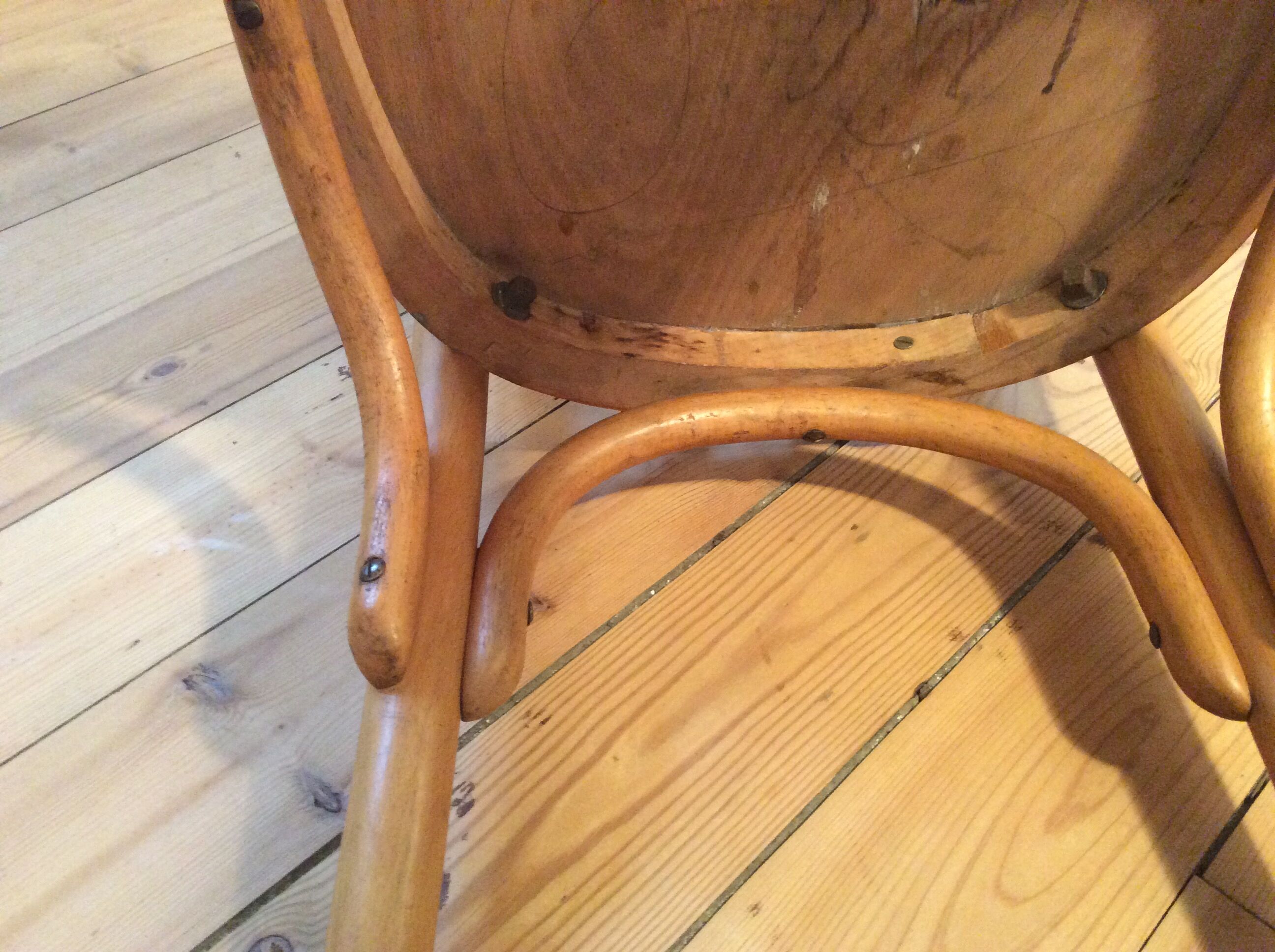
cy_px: 476
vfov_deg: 44.1
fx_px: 1177
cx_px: 638
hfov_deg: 56.9
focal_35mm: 32
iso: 320
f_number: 2.4
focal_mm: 3.3
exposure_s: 1/25
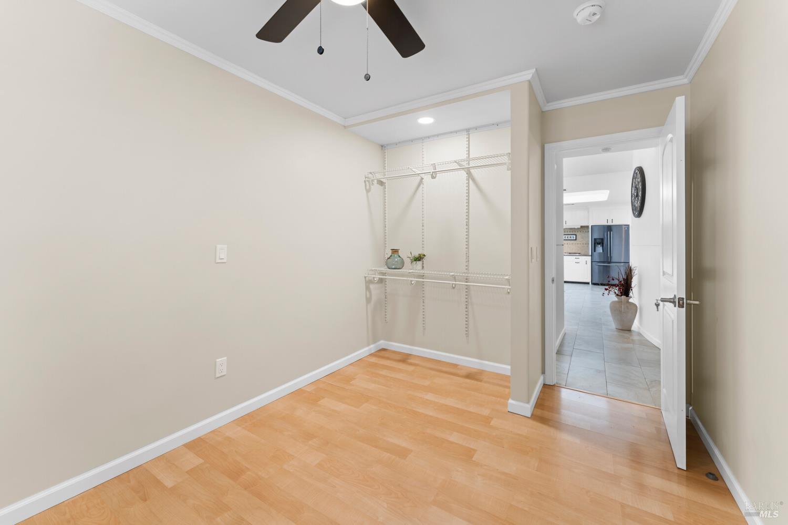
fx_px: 306
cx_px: 394
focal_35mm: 14
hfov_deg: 104.3
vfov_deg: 81.2
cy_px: 262
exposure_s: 1/2
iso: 320
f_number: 7.1
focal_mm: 14
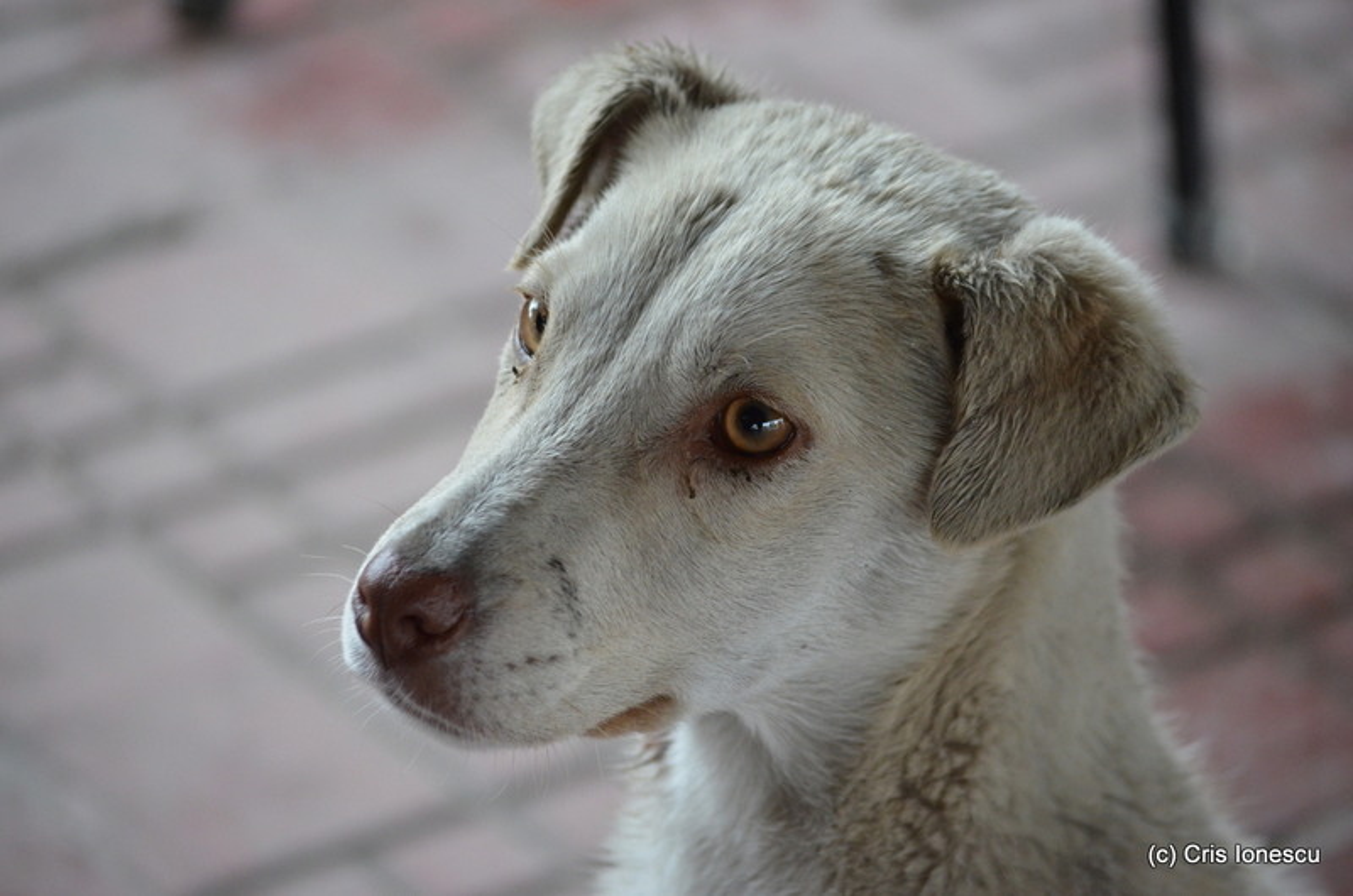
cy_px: 448
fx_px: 7595
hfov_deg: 10.2
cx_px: 676
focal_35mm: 202
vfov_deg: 6.8
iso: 1600
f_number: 5
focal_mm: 135
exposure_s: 1/320
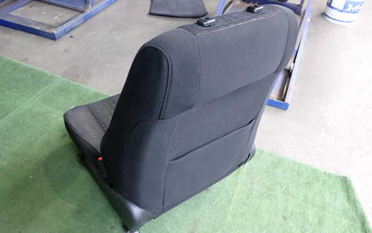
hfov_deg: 59.6
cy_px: 126
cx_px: 187
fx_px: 325
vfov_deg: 39.4
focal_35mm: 32
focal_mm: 5.4
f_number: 2.3
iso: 200
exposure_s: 1/40
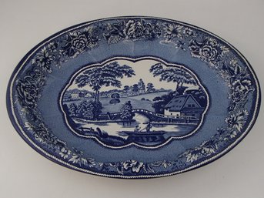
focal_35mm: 37
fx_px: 282
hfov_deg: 50.2
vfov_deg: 38.6
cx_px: 132
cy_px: 99
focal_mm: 6.64
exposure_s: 1/160
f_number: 4.7
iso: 160
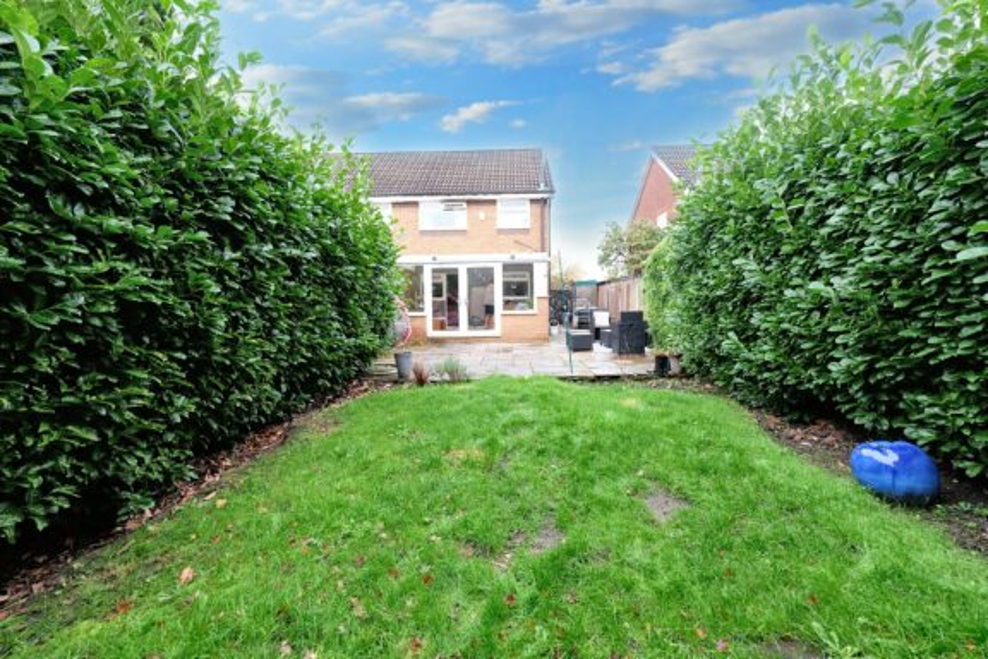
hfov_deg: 100.4
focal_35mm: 15
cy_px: 330
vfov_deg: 77.3
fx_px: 412
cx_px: 494
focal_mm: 10
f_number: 4
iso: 200
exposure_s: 1/60
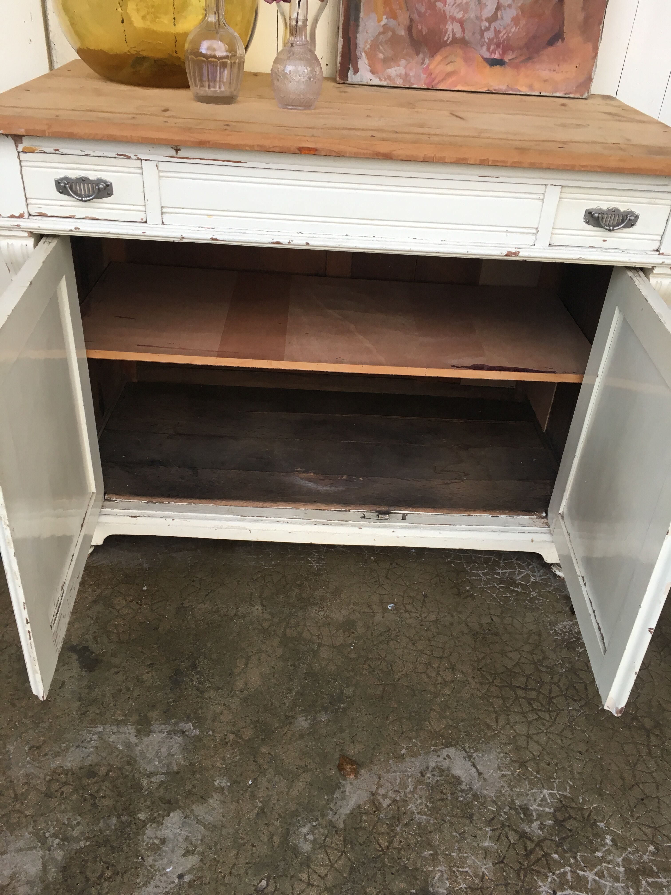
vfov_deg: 61.7
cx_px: 336
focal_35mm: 29
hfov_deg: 48.2
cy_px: 448
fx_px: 750
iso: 25
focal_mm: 4.15
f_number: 2.2
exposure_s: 1/33
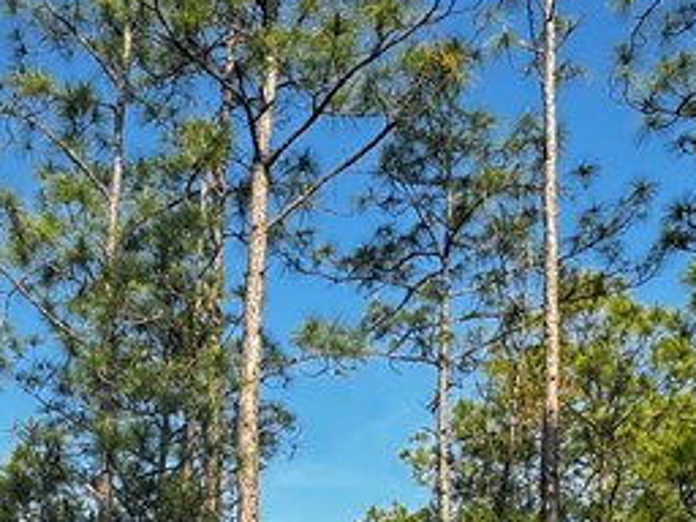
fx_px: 1126
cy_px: 677
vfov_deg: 23.2
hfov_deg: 34.3
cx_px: 294
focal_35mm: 56
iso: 40
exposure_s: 1/600
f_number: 2.2
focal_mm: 2.22
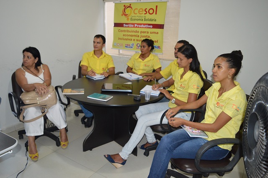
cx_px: 134
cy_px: 89
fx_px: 201
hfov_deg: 67.4
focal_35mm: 27
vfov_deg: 47.8
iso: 1250
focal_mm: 18
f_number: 3.5
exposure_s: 1/60
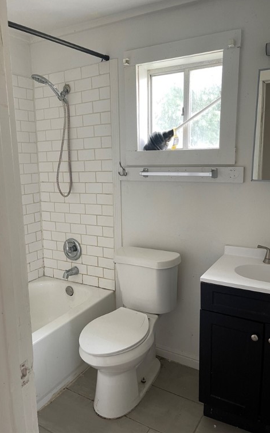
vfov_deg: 68.4
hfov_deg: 46.0
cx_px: 126
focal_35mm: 27
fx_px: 318
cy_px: 213
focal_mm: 5.1
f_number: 1.6
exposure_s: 1/71
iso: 125
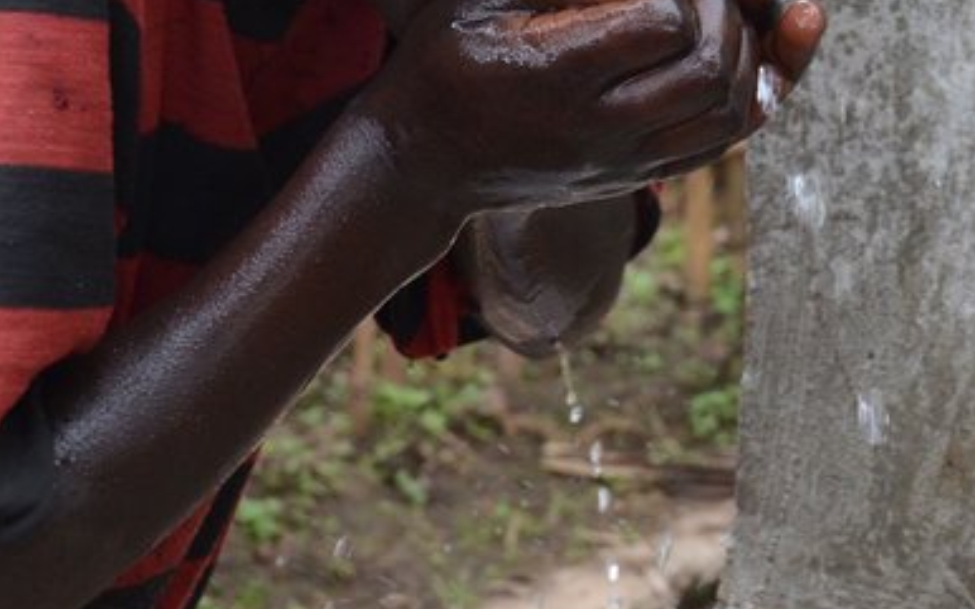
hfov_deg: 16.7
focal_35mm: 125
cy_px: -293
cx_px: 525
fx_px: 3330
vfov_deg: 10.1
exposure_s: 1/250
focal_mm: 31
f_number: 6.3
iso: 1250
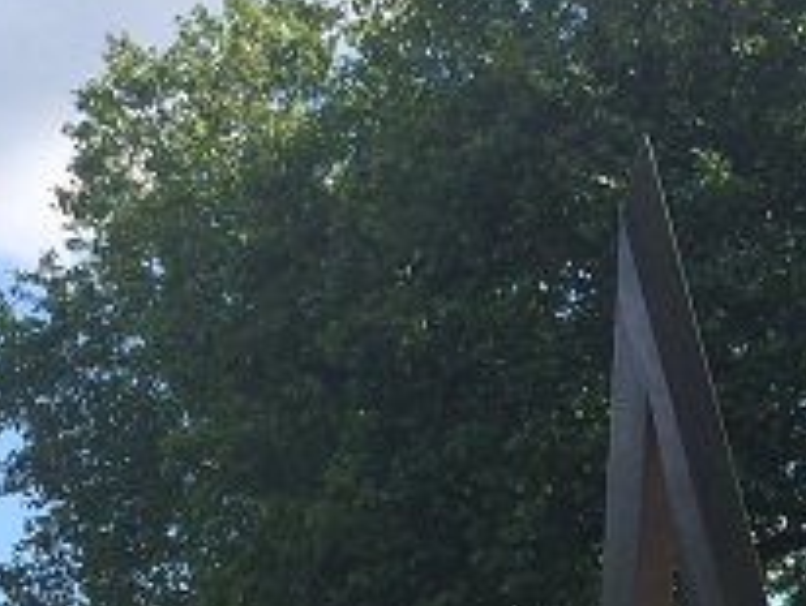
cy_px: 1144
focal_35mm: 121
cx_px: 689
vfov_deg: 11.3
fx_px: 2821
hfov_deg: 16.1
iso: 32
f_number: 2.2
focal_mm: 4.15
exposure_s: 1/1208
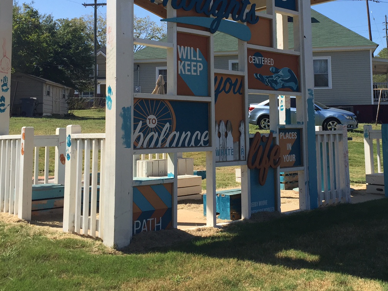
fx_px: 527
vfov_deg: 30.3
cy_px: 67
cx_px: 240
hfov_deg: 40.2
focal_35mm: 47
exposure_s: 1/1721
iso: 32
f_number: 2.2
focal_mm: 4.15
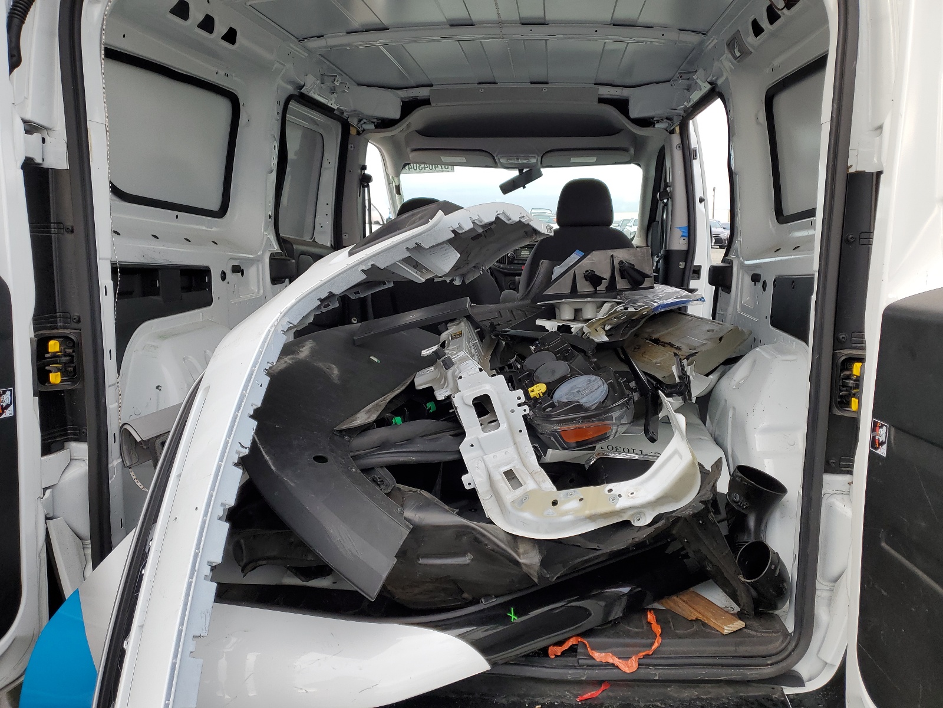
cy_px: 354
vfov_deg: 53.1
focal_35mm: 26
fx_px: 708
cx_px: 472
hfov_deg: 67.3
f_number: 1.5
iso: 50
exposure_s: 1/294
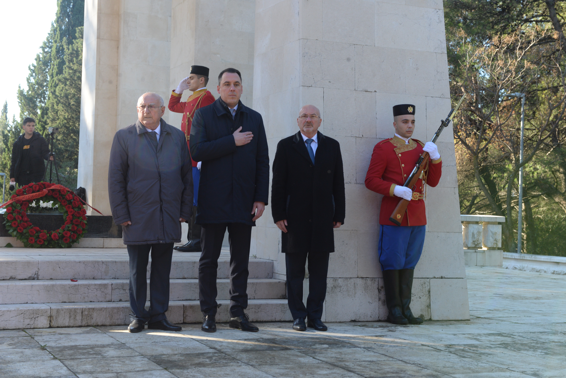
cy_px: 189
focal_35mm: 62
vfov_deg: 21.9
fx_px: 975
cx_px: 283
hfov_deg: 32.4
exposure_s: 1/200
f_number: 9
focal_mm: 62
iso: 800
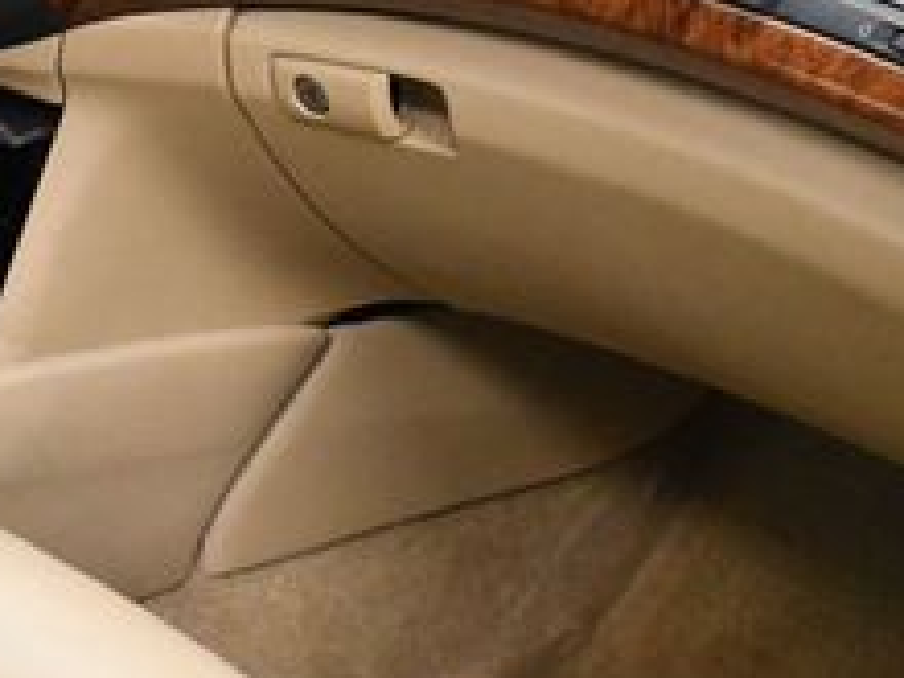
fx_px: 2638
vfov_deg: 14.4
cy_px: -41
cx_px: 131
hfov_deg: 19.2
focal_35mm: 101
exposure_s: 1/125
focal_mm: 18
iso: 2800
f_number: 3.5
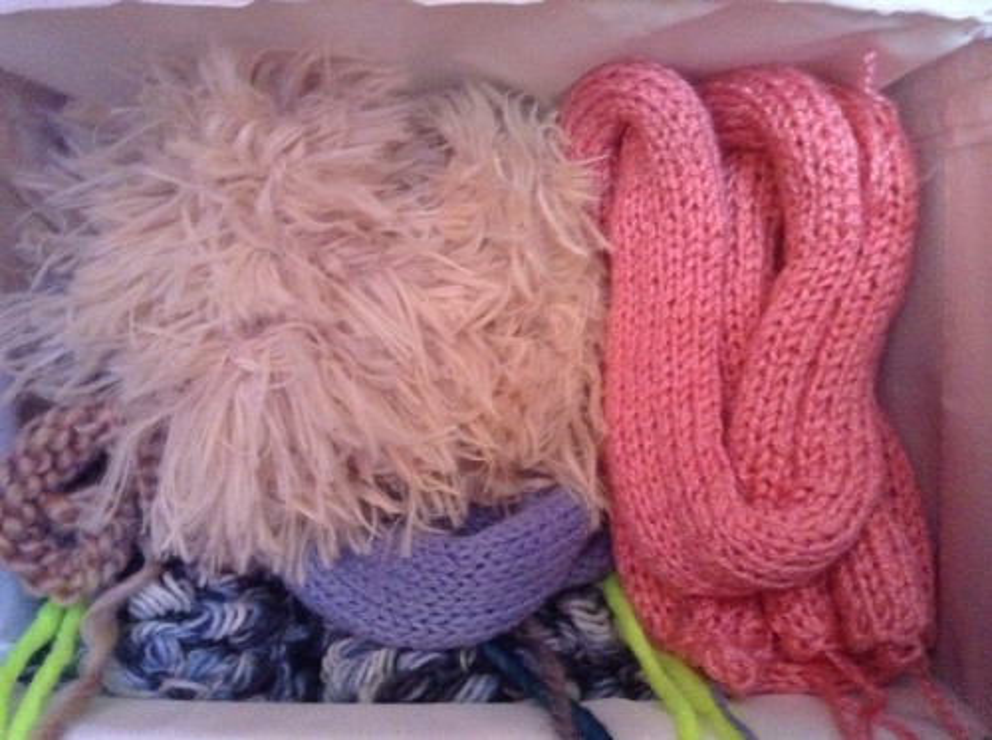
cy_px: 370
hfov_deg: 55.4
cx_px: 496
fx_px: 944
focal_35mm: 33
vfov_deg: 42.8
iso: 640
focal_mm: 3.3
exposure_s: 1/15
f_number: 2.4
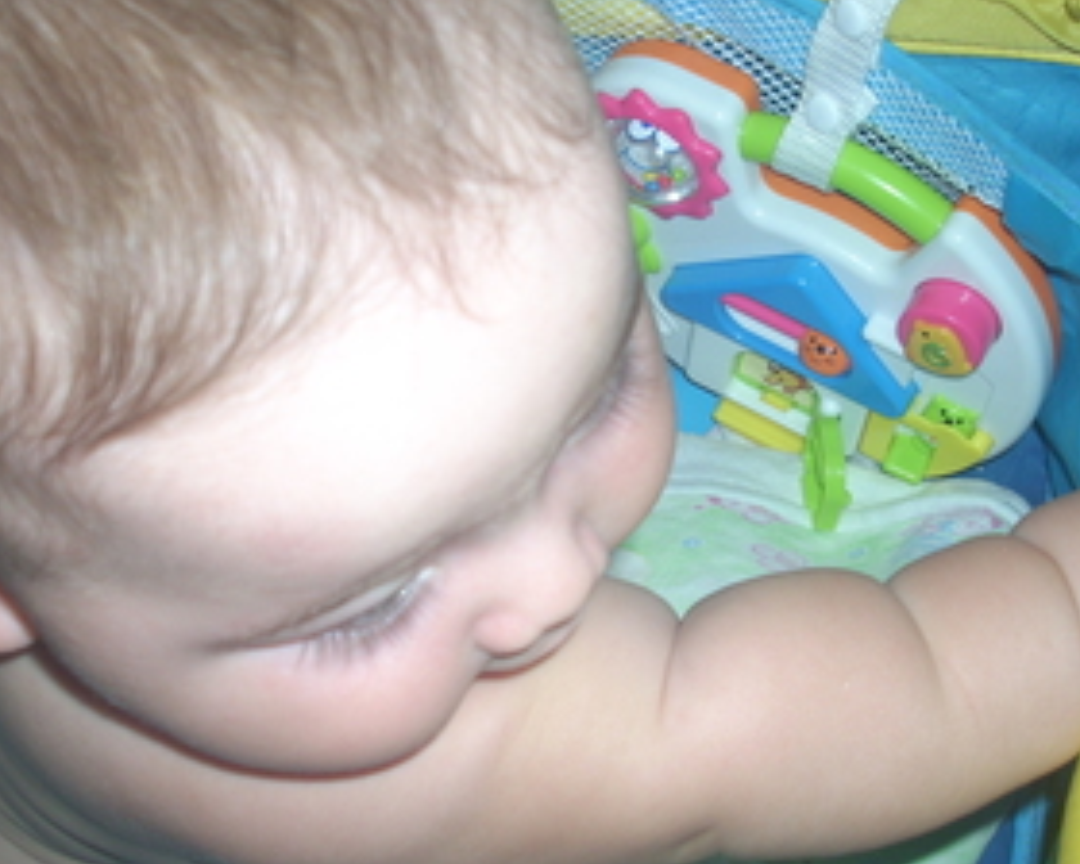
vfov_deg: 26.2
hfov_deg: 32.3
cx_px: 671
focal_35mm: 58
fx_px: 1854
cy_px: 390
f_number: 2.8
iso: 64
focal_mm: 6.2
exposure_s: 1/60
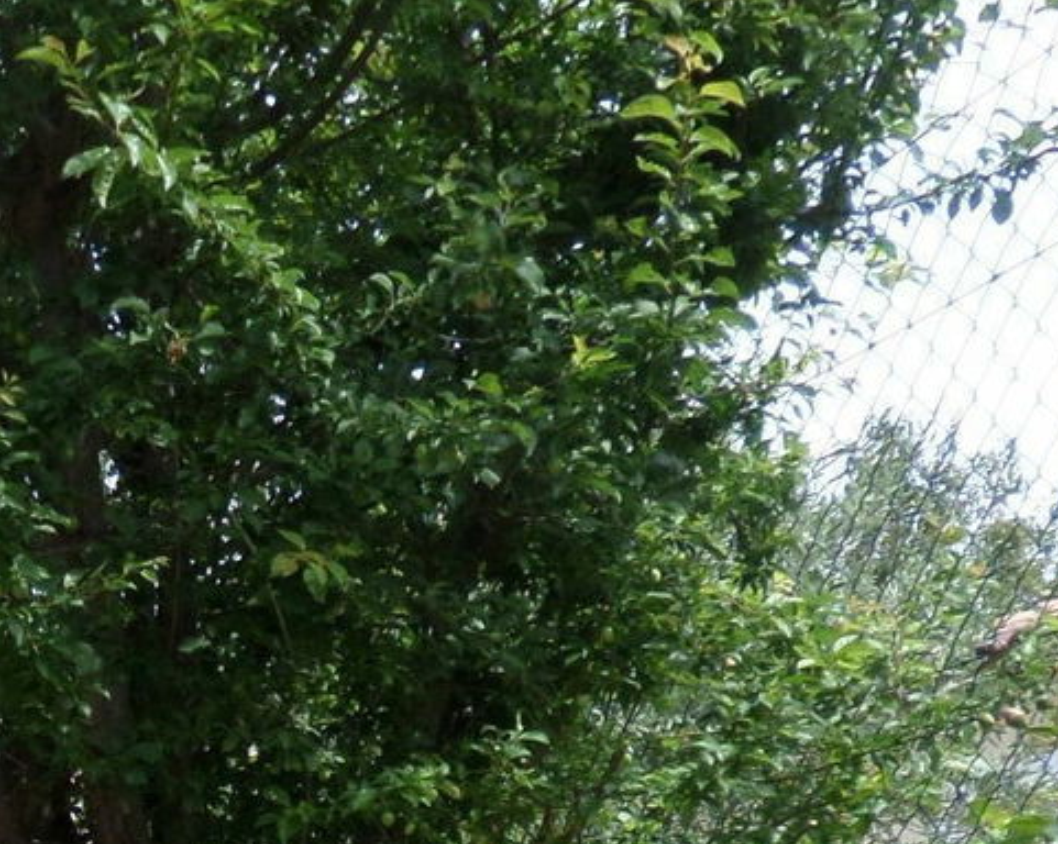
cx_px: -356
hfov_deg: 21.8
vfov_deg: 17.7
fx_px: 2440
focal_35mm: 78
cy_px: 1246
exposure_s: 1/350
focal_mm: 4.3
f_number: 3.1
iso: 80
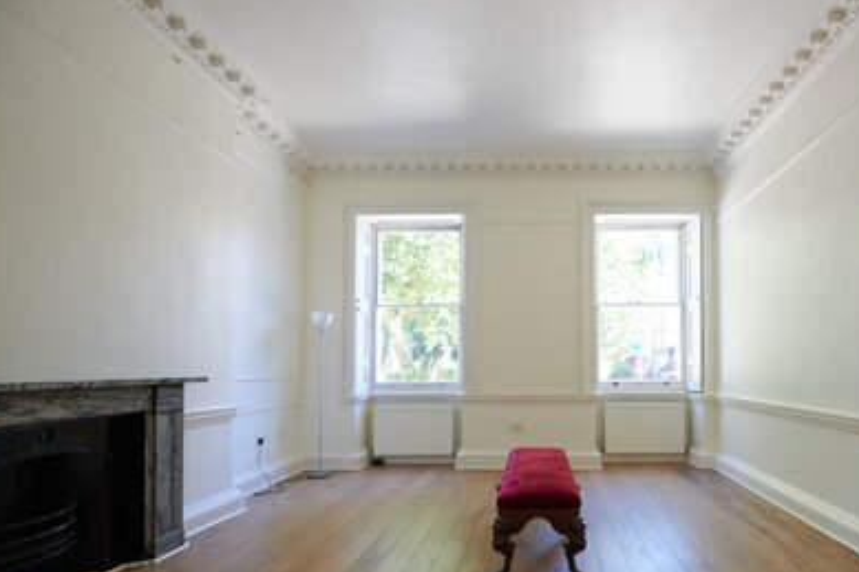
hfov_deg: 88.7
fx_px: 429
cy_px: 361
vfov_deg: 66.2
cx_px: 523
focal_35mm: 18
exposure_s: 1/180
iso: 800
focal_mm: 14
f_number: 4
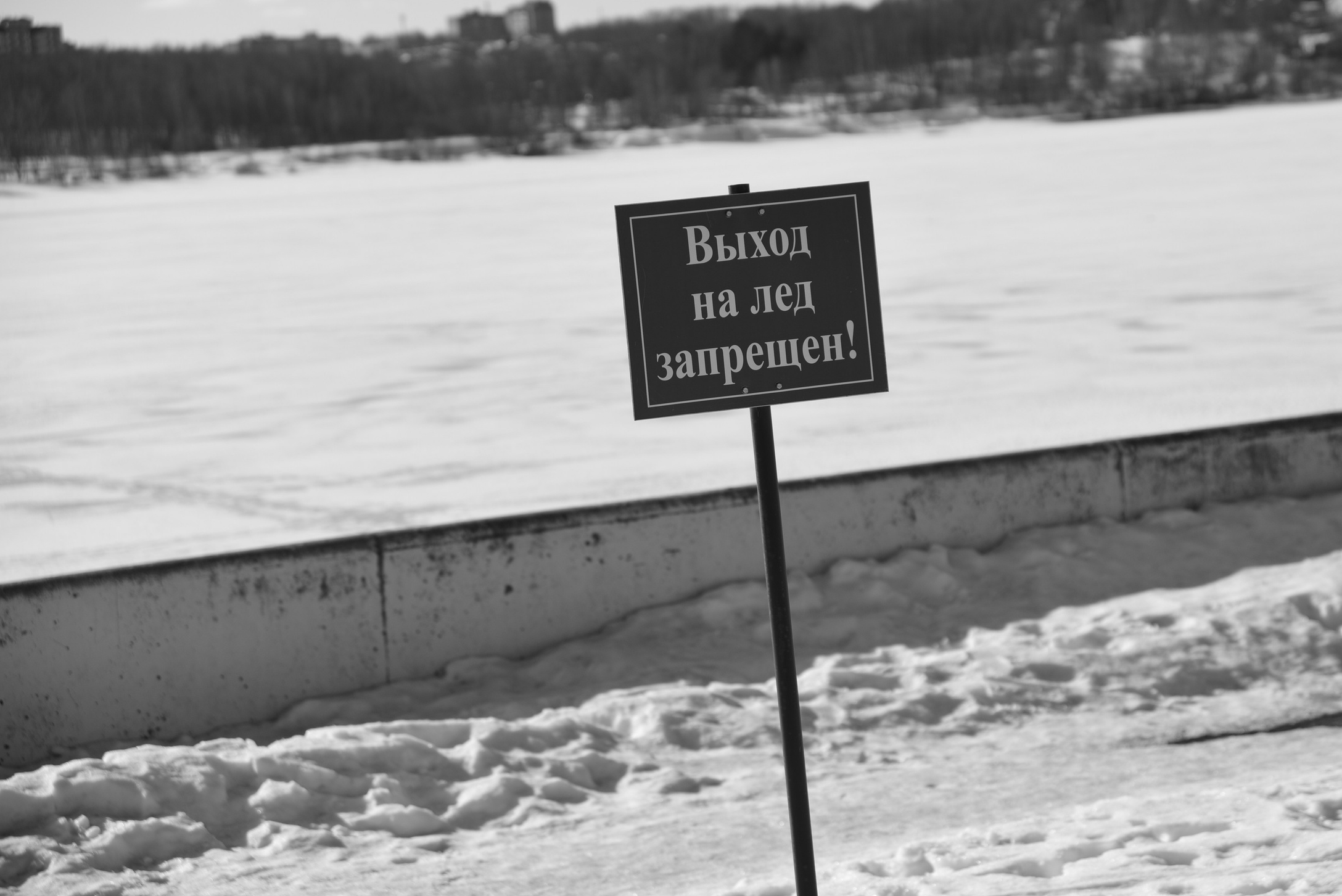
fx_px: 3729
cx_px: 777
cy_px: 388
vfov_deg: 13.7
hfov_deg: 20.4
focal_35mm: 100
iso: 125
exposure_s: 1/1600
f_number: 6.3
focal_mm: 85
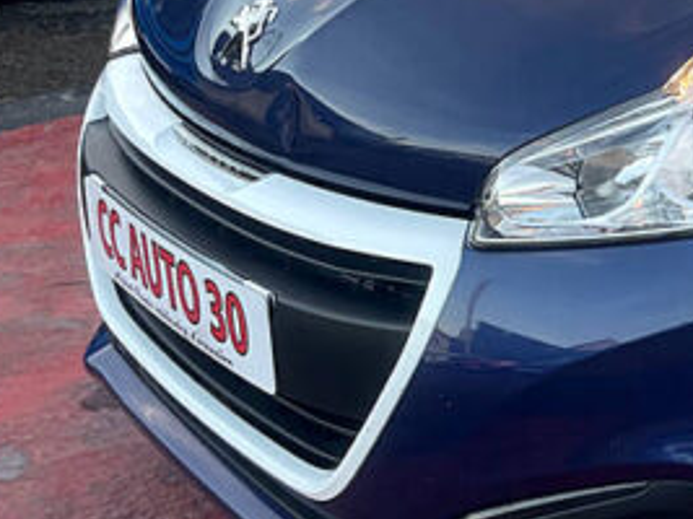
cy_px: 52
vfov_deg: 18.6
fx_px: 1561
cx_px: 999
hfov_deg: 21.5
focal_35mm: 78
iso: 50
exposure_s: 1/121
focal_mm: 4.2
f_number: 1.6
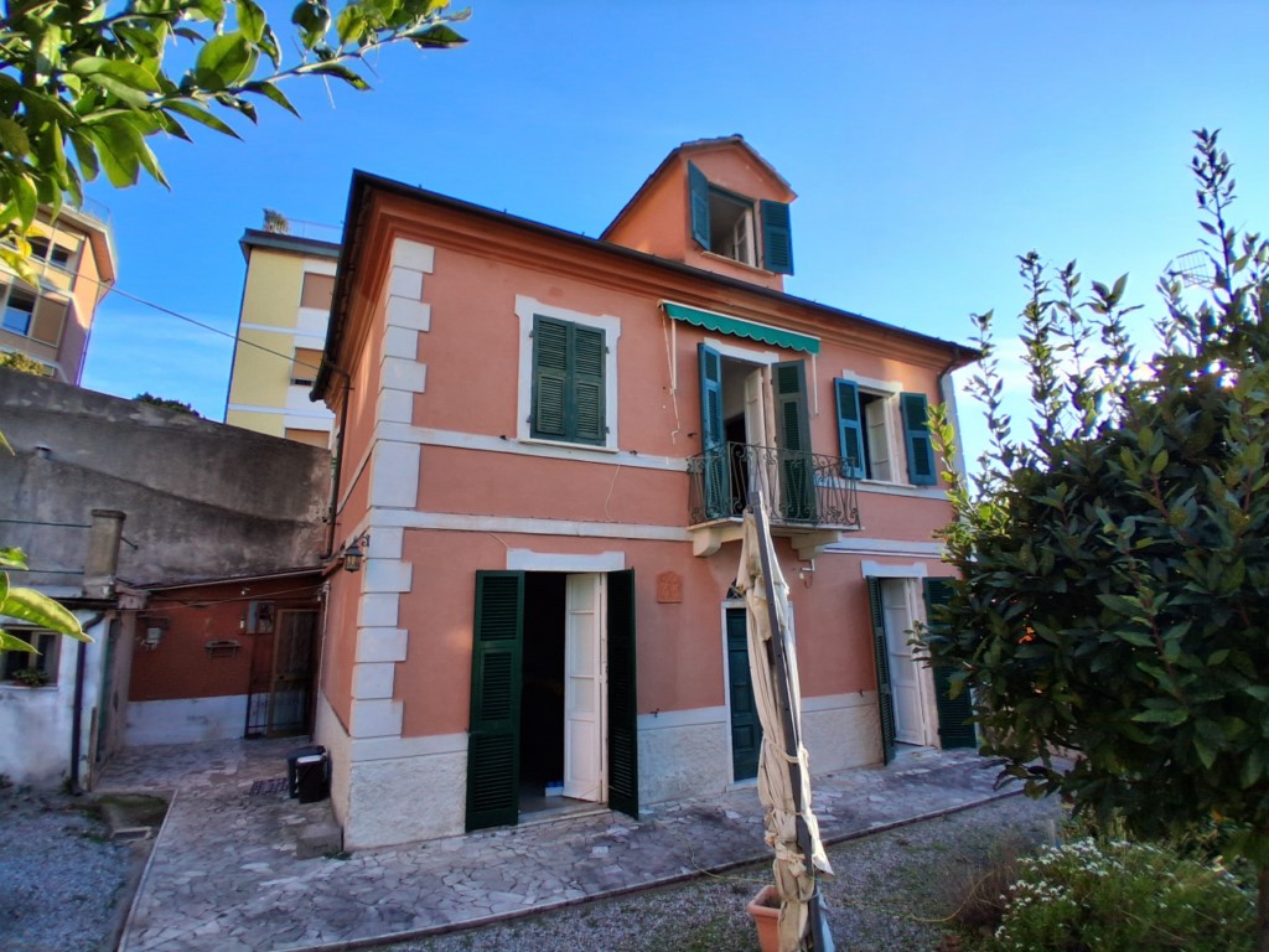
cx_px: 634
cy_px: 476
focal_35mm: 17
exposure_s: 1/794
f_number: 2.2
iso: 50
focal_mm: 1.4
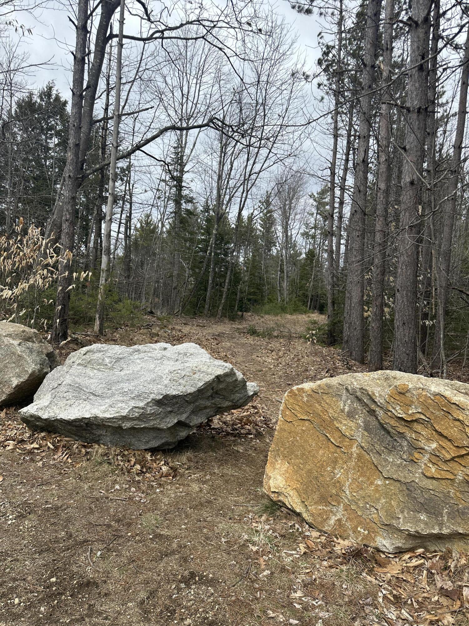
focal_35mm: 24
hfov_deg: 56.8
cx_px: 234
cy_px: 313
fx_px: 434
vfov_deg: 71.6
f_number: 1.78
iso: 80
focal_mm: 6.86
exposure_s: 1/3058
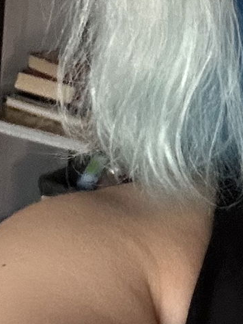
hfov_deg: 10.2
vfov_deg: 14.6
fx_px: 1262
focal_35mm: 135
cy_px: 97
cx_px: 466
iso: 400
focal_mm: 2.69
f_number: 1.9
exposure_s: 1/31
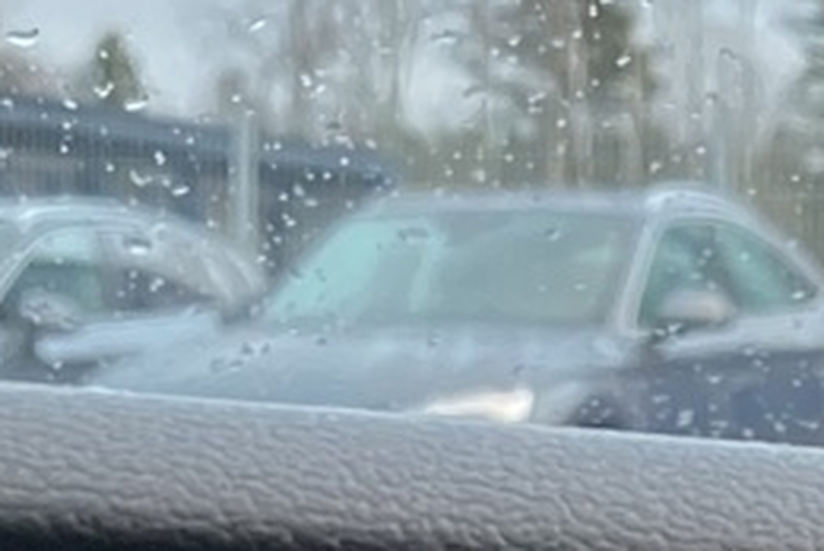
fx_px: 3689
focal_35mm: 161
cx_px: 631
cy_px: 1241
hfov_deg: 12.7
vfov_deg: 8.0
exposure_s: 1/60
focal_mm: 3.99
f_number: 1.8
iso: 250
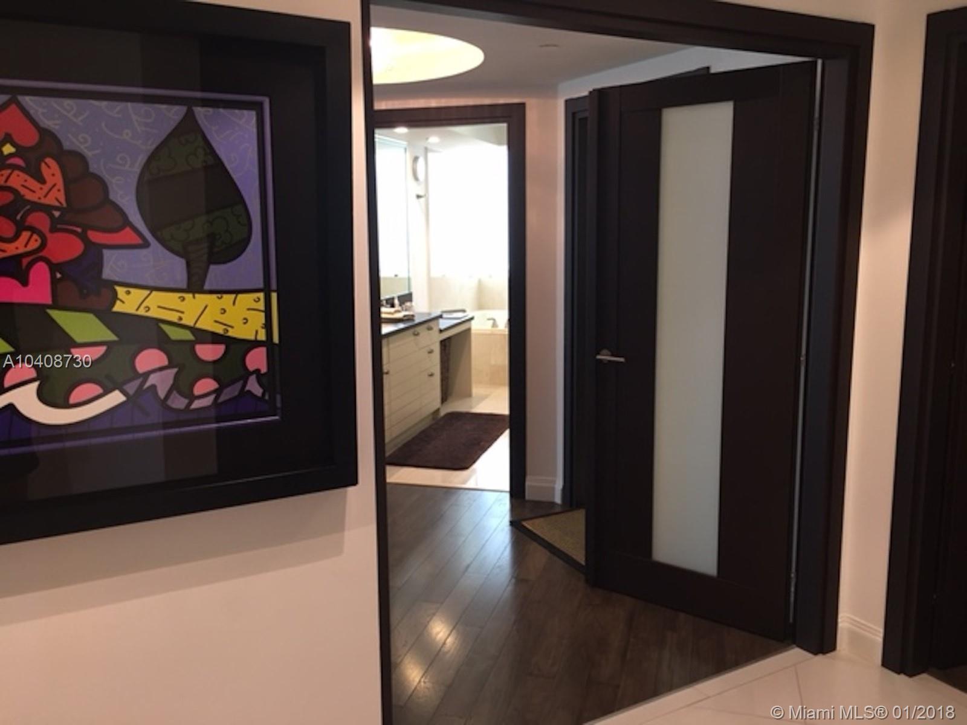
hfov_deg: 61.7
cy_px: 362
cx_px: 484
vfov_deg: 48.2
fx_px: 810
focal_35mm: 29
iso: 50
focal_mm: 4.15
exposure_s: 1/15
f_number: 2.2
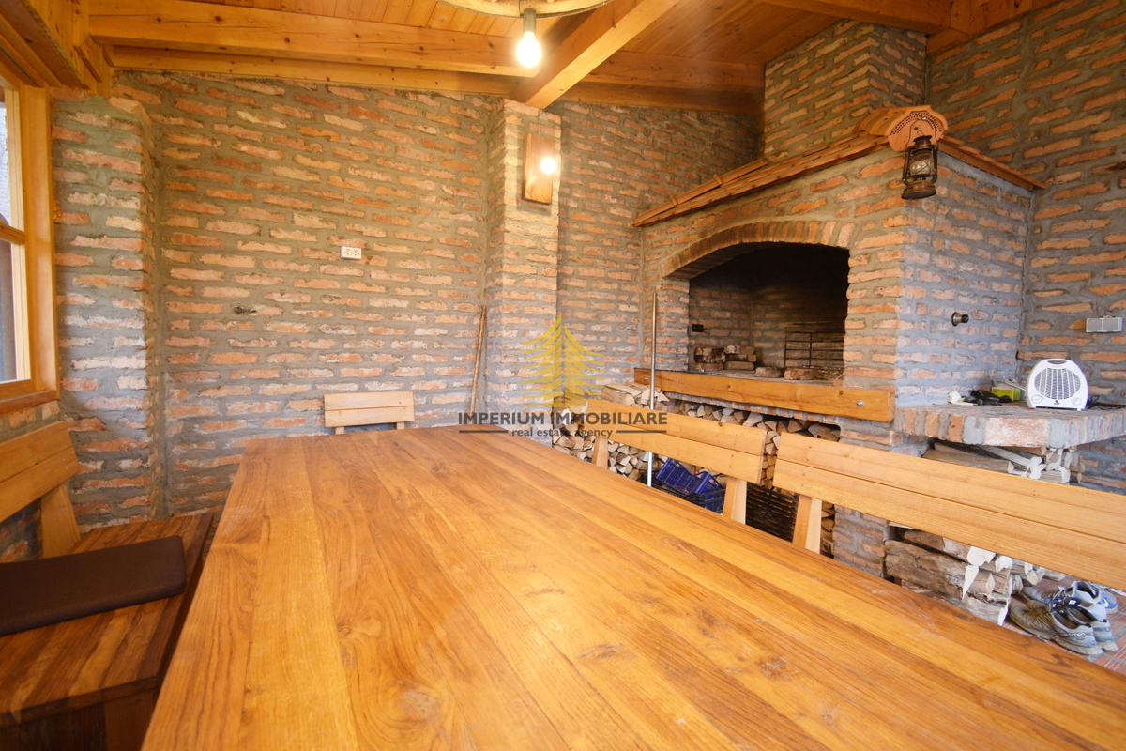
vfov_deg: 77.3
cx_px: 563
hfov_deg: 100.4
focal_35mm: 15
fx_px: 469
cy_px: 376
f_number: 4.5
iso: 720
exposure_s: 1/25
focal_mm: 10
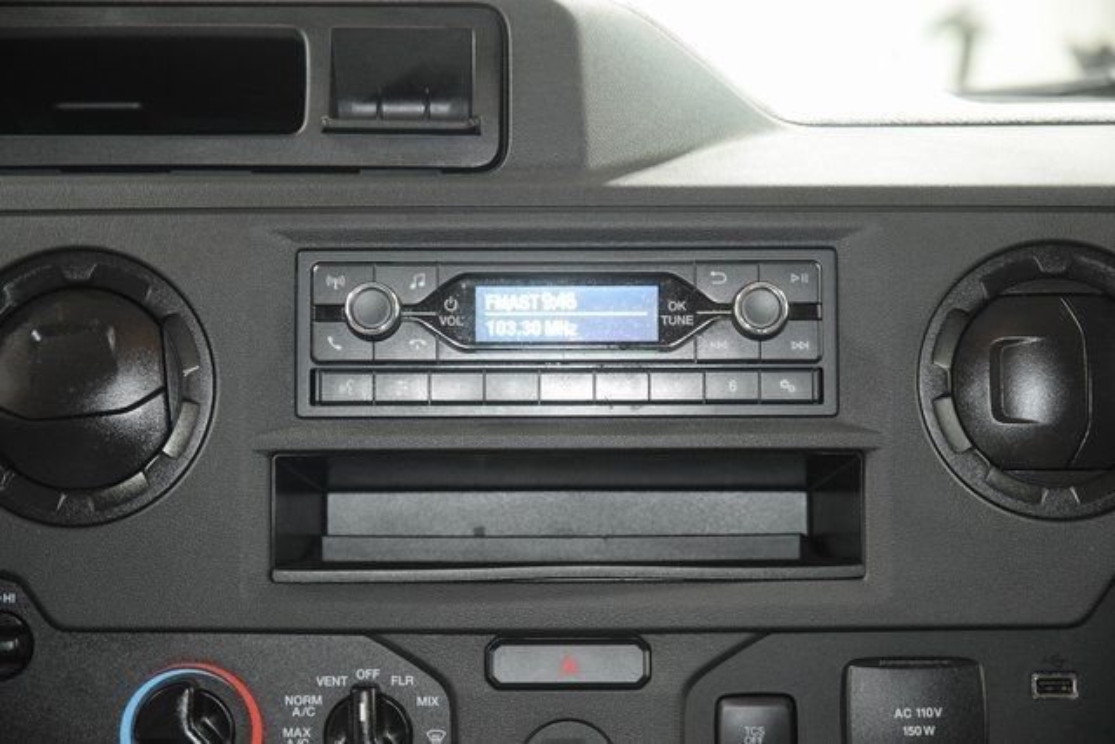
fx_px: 3253
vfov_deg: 13.0
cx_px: 558
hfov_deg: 19.5
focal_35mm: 105
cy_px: 372
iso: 3200
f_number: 4.5
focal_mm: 70
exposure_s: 1/20
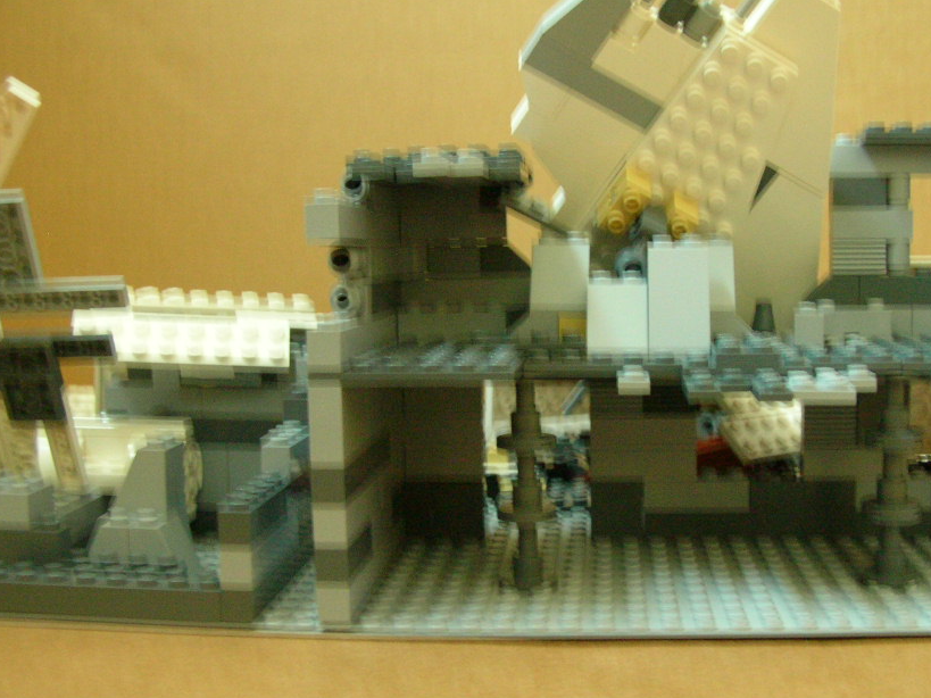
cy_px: 393
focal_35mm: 45
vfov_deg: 32.1
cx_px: 534
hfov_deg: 42.0
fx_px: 1210
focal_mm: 6
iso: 200
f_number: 2.7
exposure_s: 1/6.6
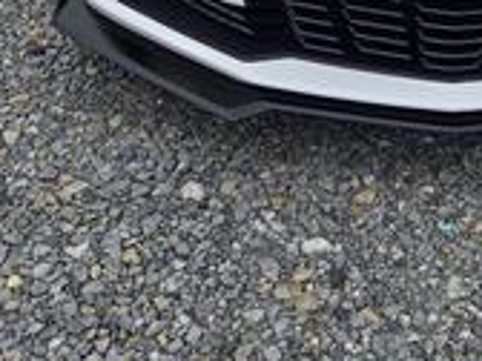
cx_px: 430
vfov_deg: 19.6
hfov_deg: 27.2
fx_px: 961
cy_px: -115
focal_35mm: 69
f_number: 1.8
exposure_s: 1/50
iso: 32
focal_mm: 5.4
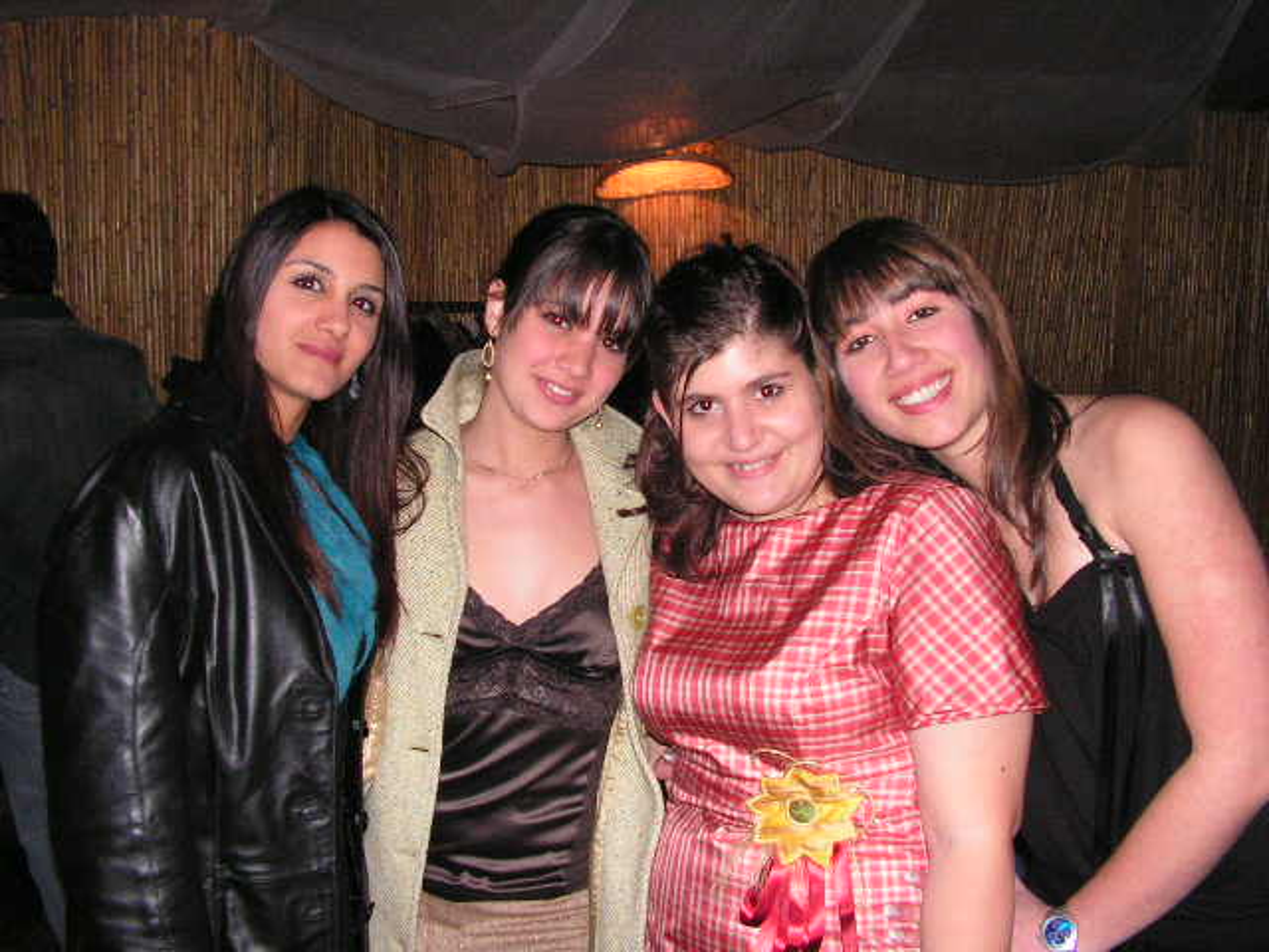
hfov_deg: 51.4
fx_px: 1320
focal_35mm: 36
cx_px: 634
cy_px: 476
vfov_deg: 39.7
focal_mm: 6
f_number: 4.8
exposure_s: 1/40
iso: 200
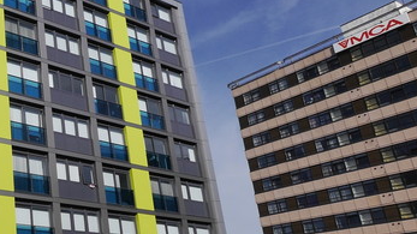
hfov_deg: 37.3
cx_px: -53
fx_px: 497
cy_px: 157
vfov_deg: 26.3
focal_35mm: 45
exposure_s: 1/500
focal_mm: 7
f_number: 9
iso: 160
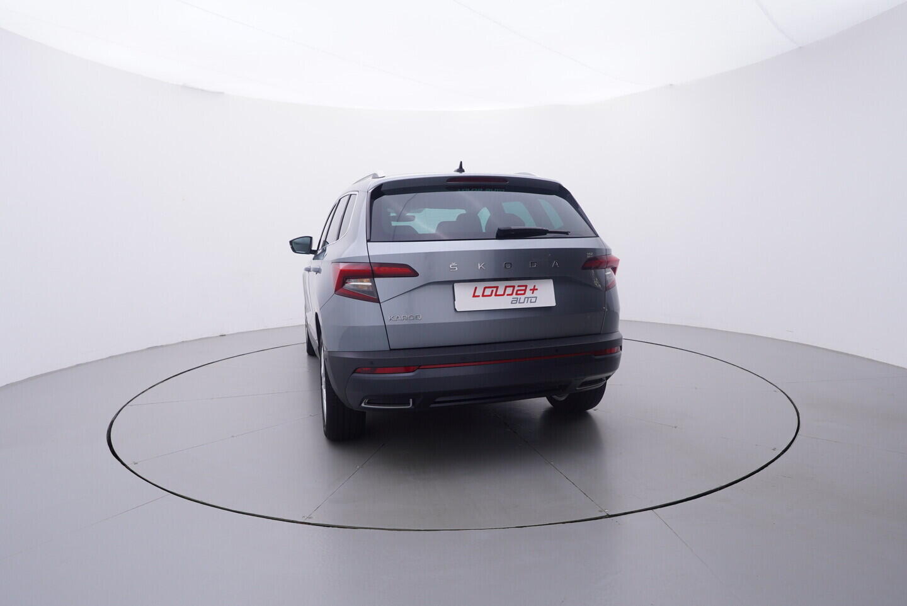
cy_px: 303
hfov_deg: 77.3
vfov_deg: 56.2
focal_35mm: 22
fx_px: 567
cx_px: 454
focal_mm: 15
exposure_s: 1/80
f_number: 5
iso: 200
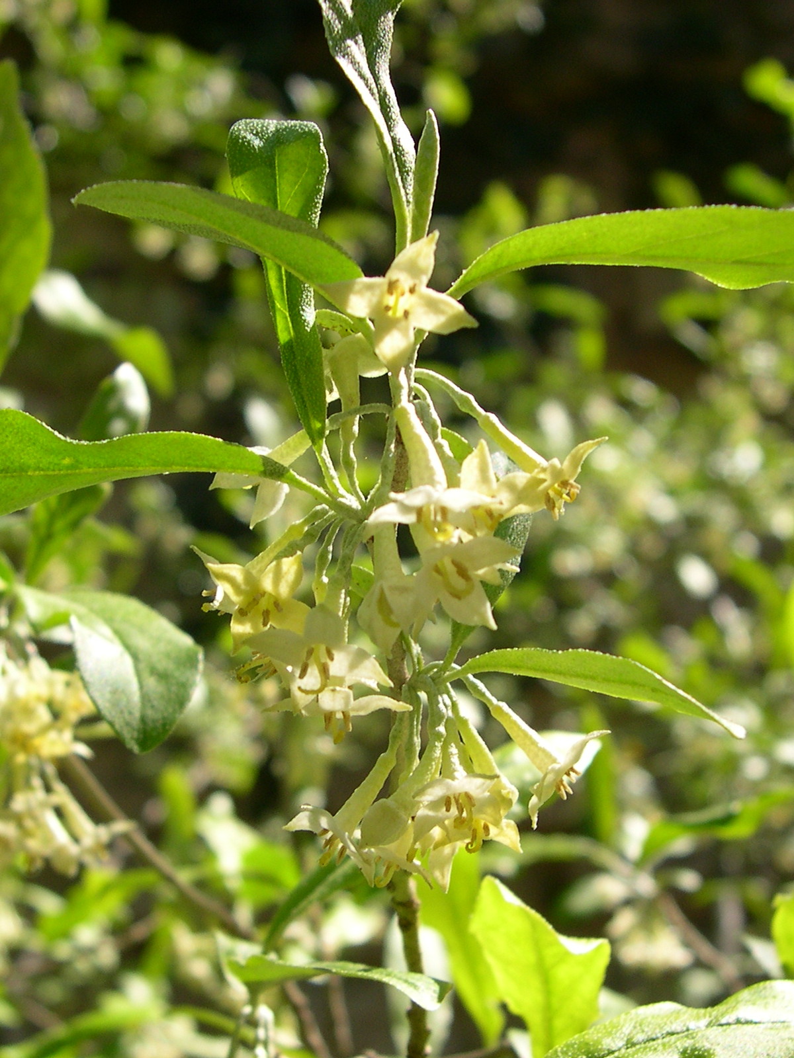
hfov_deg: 37.7
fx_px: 1162
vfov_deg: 49.0
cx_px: 397
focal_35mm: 38
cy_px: 529
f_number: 7.6
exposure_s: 1/105
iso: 100
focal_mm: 8
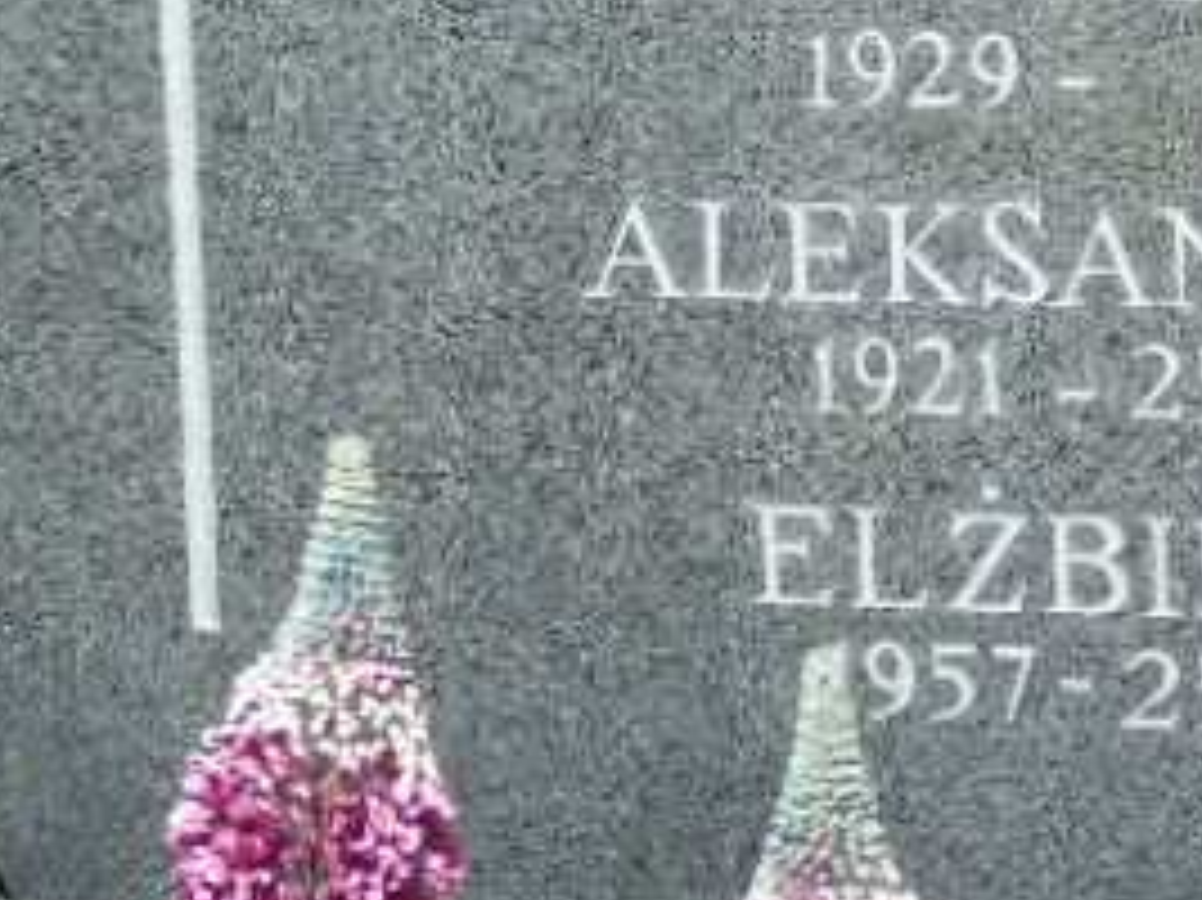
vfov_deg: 5.7
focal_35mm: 259
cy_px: 180
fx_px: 8989
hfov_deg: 7.6
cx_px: 905
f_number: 4.4
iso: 80
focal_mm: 19
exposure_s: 1/320
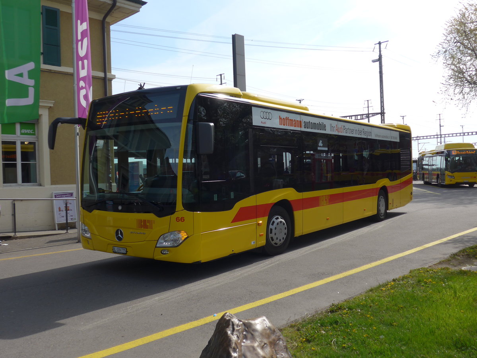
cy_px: 179
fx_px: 469
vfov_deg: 41.8
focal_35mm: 34
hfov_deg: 54.0
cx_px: 238
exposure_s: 1/1300
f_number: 2.8
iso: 80
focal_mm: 7
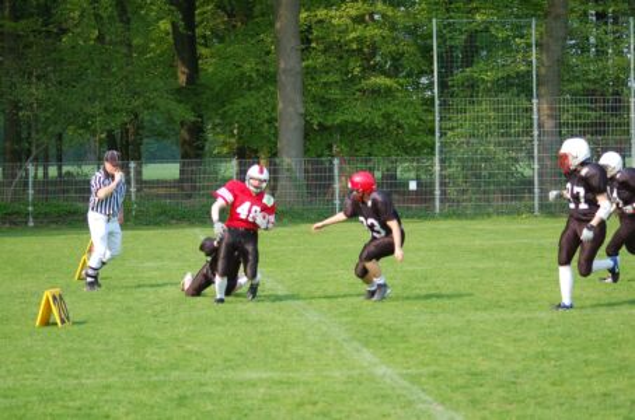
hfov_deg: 19.5
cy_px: 210
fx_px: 1848
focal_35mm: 105
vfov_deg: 13.0
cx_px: 318
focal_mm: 70
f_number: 4
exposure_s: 1/1000
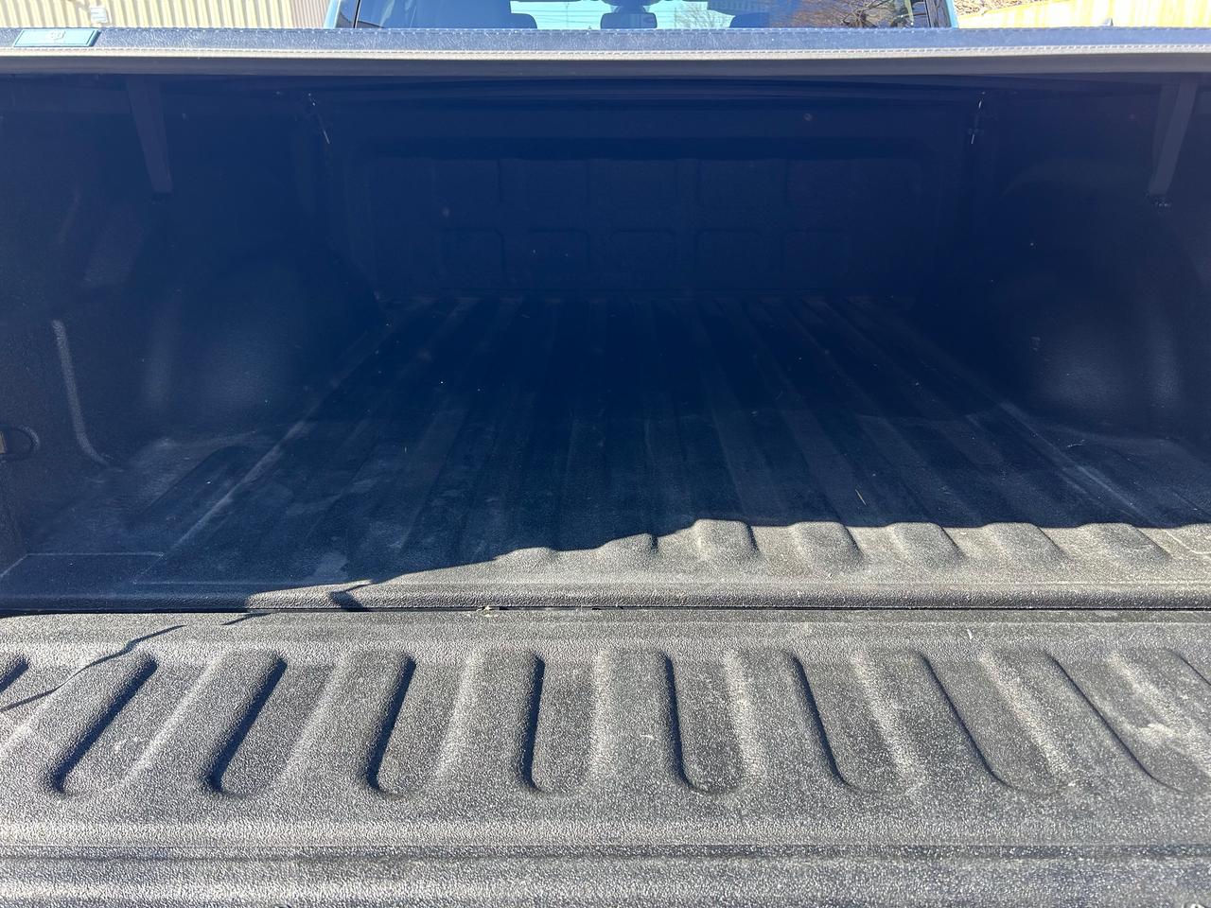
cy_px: 454
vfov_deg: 53.1
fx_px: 910
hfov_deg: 67.3
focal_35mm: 26
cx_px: 606
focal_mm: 5.7
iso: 50
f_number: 1.5
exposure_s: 1/270
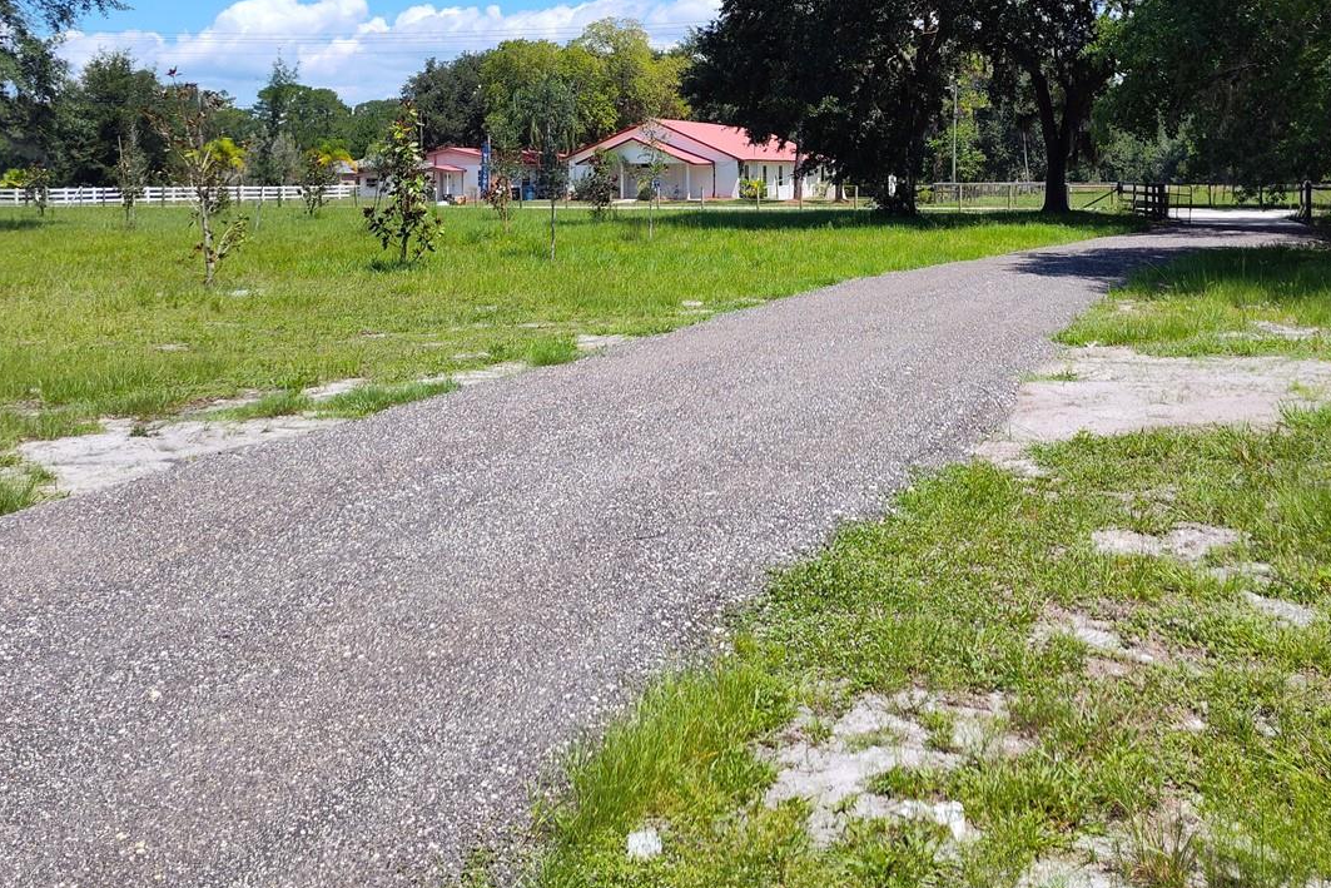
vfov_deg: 36.0
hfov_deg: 52.8
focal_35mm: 36
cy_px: 210
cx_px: 798
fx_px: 1331
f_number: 1.8
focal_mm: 5.56
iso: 100
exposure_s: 1/1576
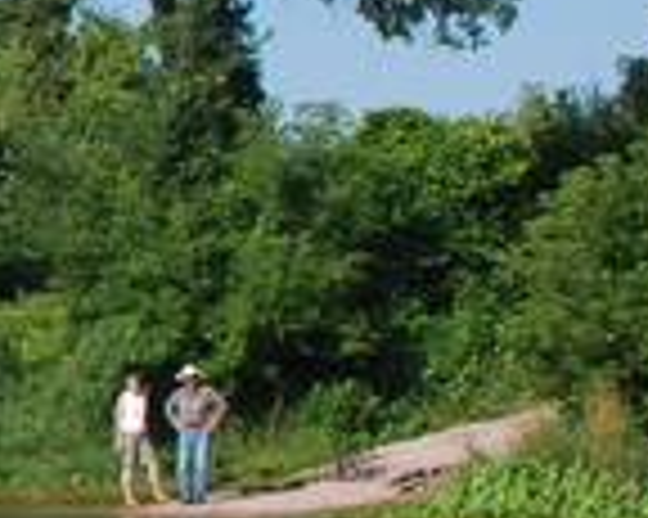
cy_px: 196
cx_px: -724
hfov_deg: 10.2
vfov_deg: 9.0
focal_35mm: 172
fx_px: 3296
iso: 100
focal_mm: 22
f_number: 7.1
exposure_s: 1/160
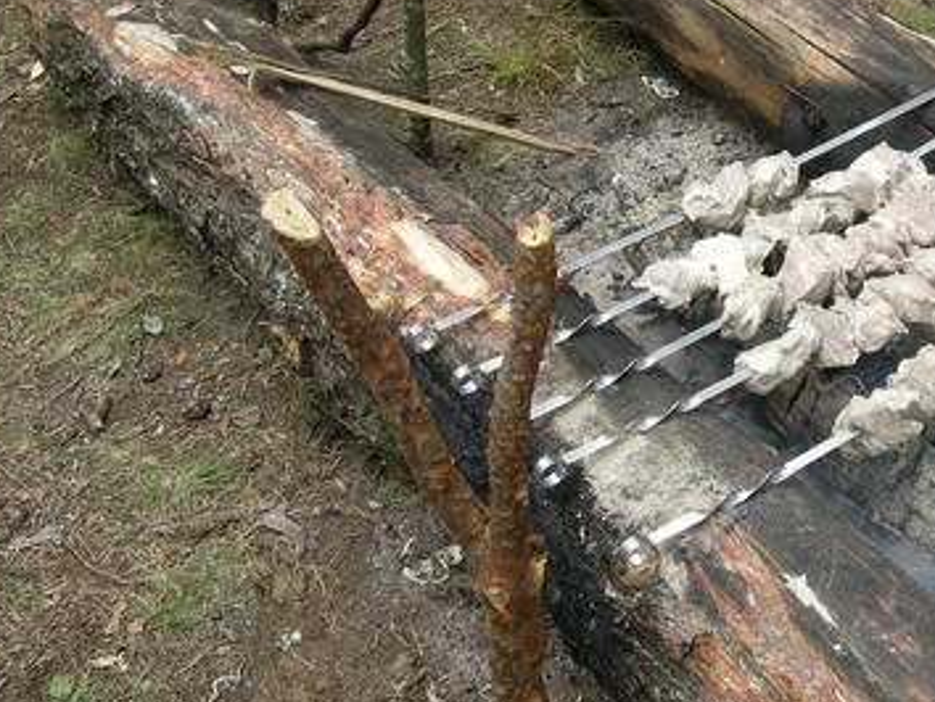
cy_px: 338
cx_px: 808
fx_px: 1757
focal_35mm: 65
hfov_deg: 28.8
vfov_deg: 22.6
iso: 64
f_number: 3.4
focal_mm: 7.5
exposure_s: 1/68
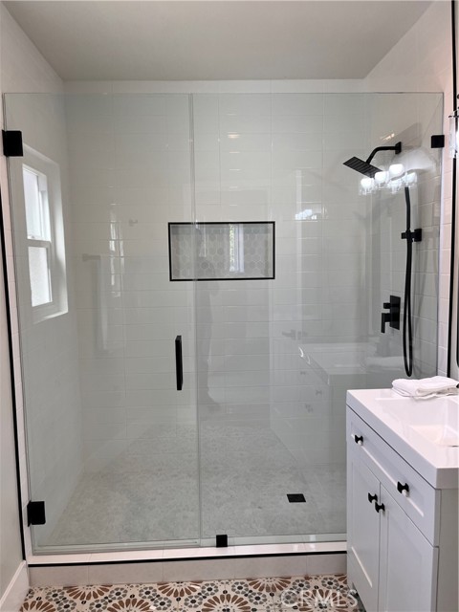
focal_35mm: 26
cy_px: 306
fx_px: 460
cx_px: 230
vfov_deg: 67.3
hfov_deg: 53.1
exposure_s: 1/120
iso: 64
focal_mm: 5.1
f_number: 1.6
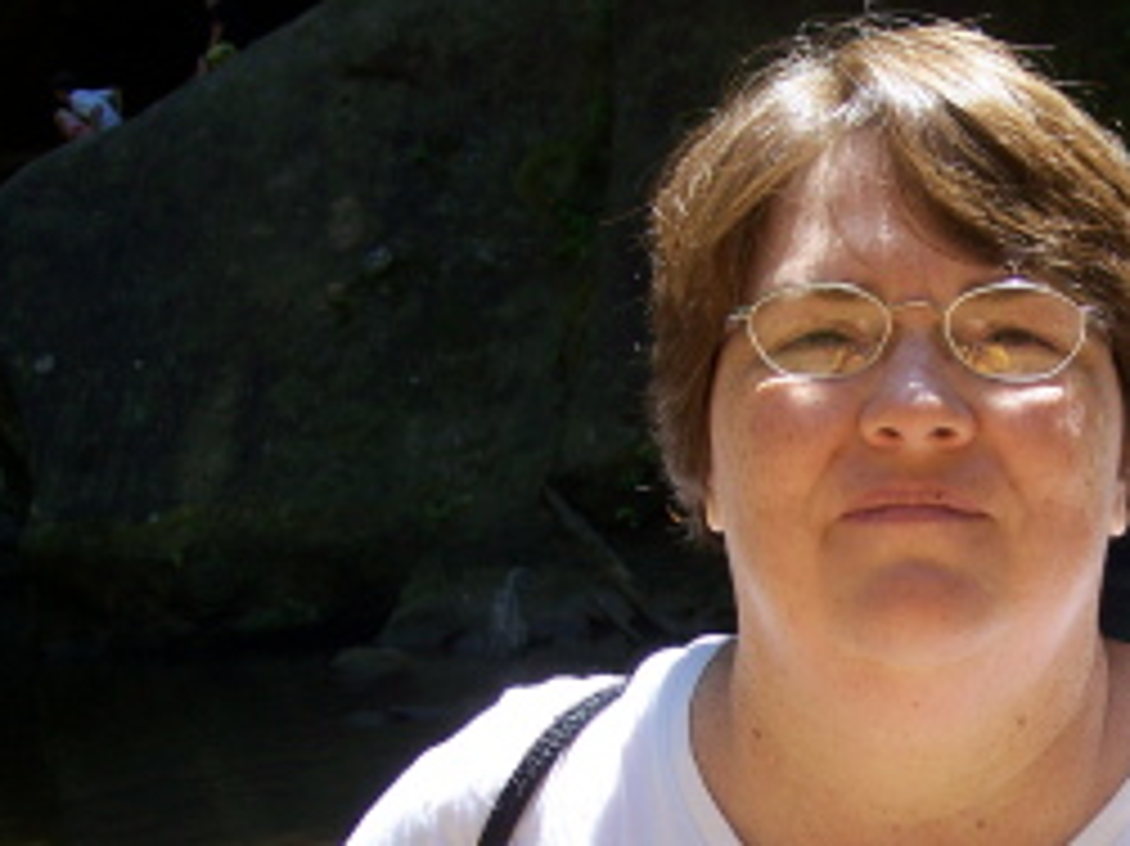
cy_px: 452
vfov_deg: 21.0
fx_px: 2284
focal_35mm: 70
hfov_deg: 27.2
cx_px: 909
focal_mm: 8
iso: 100
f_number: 3.4
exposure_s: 1/350
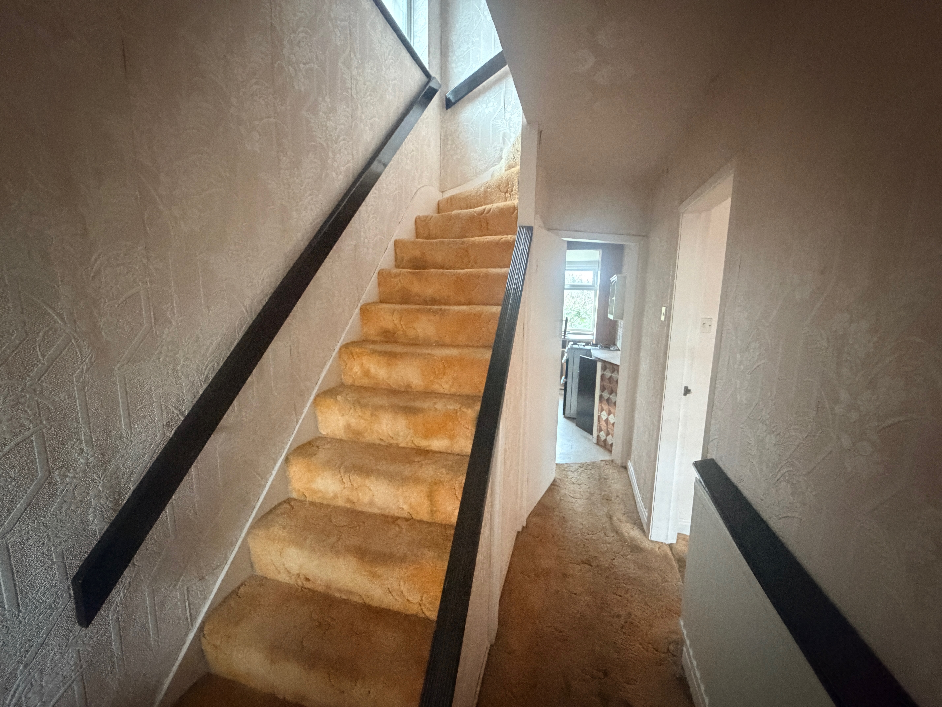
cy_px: 354
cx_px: 471
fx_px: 381
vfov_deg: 85.7
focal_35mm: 14
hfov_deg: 102.1
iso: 1250
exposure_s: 1/41
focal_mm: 2.22
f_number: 2.2
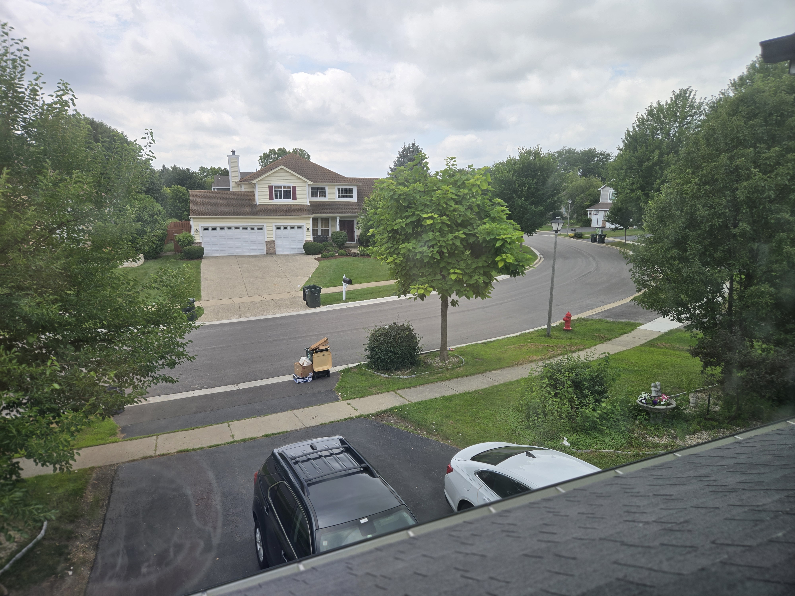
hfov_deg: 73.9
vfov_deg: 58.9
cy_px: 298
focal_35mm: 23
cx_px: 398
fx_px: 528
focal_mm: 5.4
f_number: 1.8
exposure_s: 1/1008
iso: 25
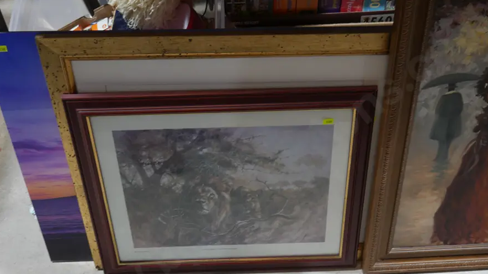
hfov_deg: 42.8
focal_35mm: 48
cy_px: 174
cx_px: 279
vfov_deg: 24.8
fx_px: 621
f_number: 4.1
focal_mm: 19
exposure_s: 1/60
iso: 400
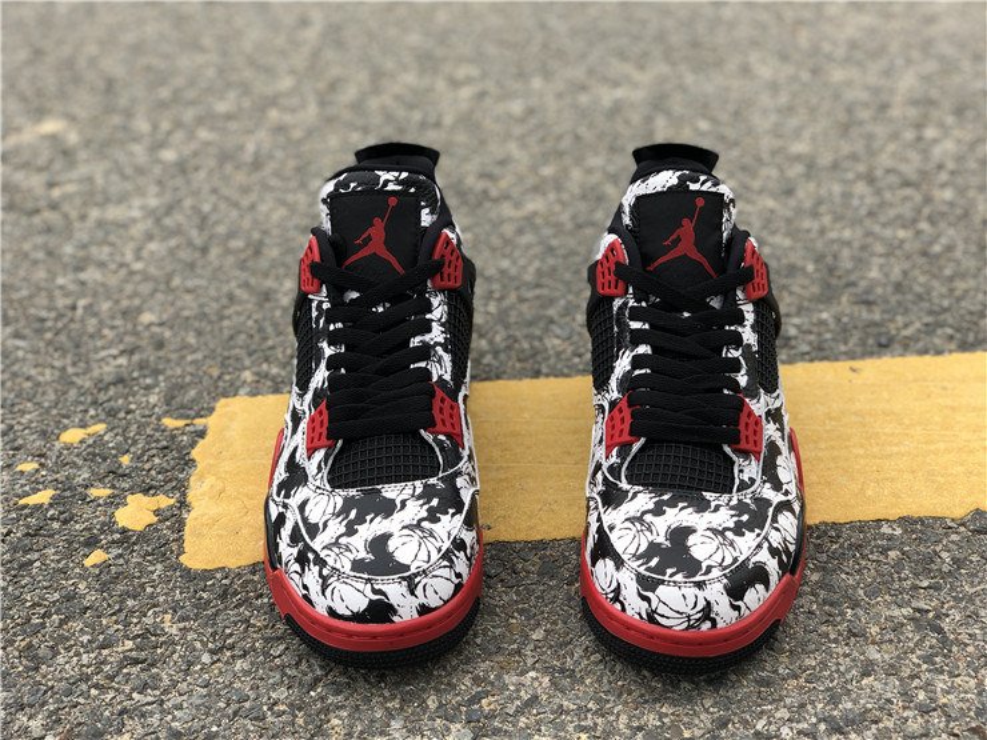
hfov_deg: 36.8
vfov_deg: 28.0
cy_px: 370
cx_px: 494
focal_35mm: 52
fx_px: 1483
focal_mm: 6
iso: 16
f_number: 2.4
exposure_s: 1/147
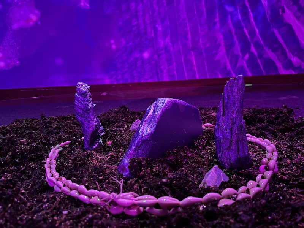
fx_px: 228
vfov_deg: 53.1
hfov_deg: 67.3
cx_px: 152
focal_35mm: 26
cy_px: 114
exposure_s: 1/17
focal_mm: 5.1
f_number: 1.6
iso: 640
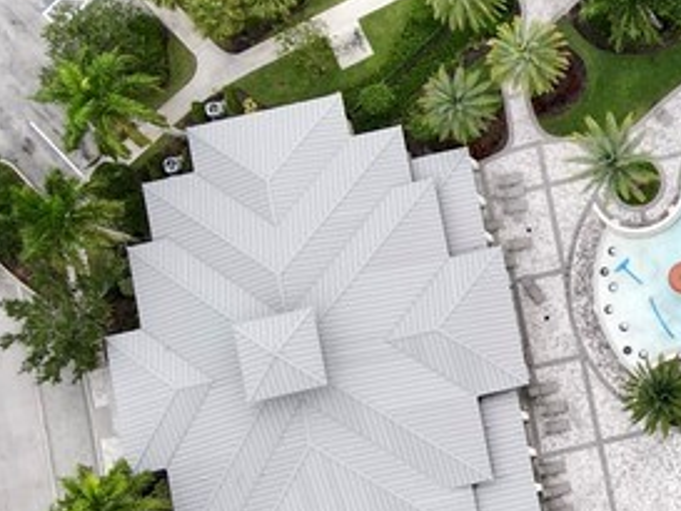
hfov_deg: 18.9
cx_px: 1050
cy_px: 329
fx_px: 1771
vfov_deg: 16.4
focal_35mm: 90
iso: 100
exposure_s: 1/400
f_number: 2.8
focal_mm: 4.5
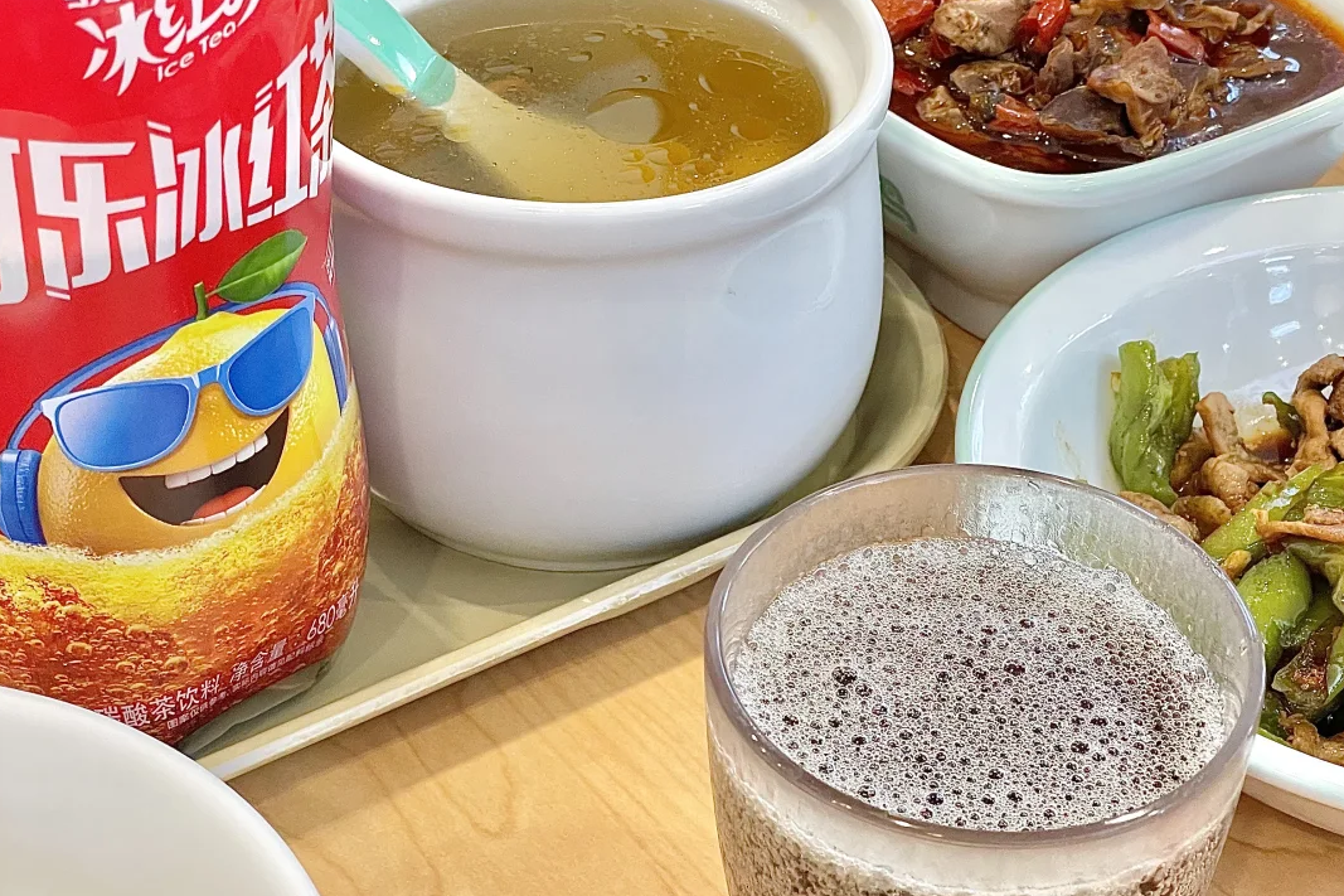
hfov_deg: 27.7
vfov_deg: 18.7
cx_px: 673
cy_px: 445
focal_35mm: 73
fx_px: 2725
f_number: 2
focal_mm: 6
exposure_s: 1/99
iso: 160
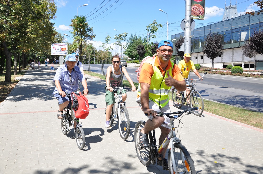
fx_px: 241
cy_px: 87
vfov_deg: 39.9
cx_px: 132
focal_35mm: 33
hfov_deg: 57.3
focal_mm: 22
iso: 200
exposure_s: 1/640
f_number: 5
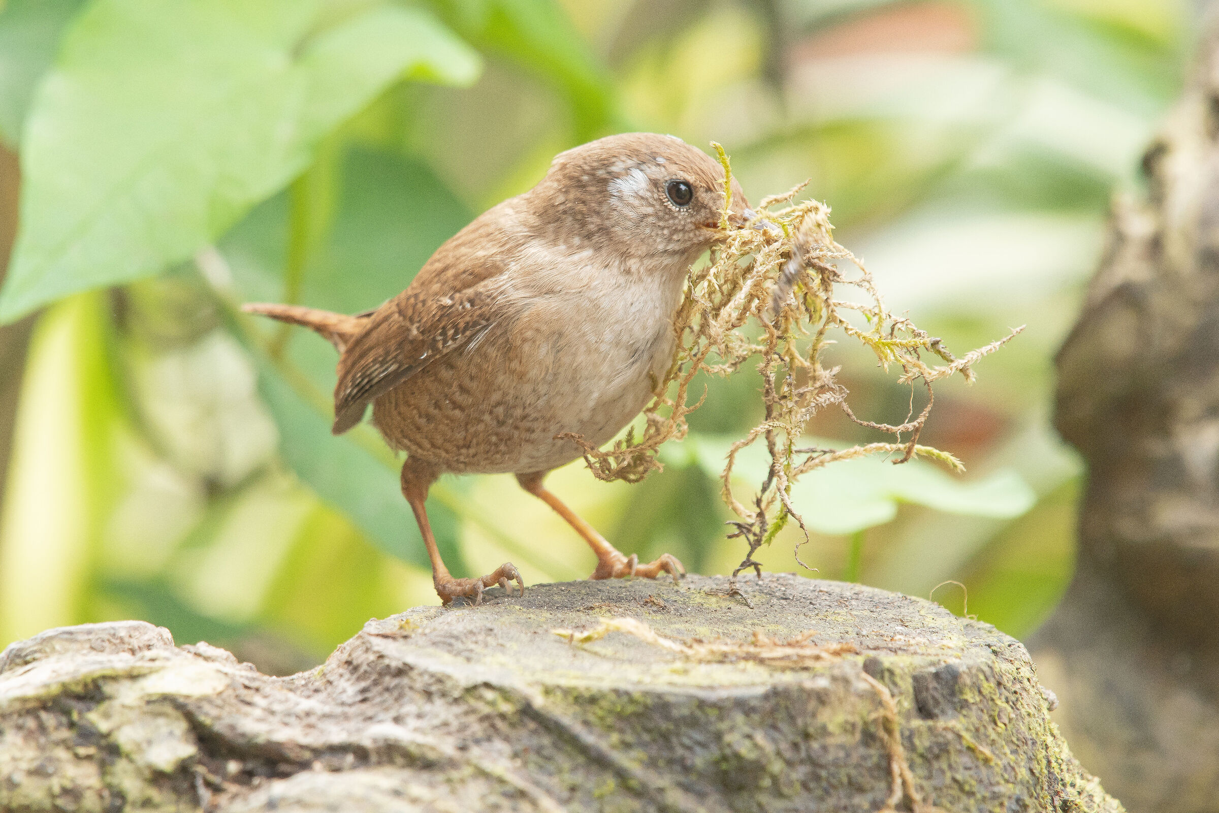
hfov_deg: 2.7
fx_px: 25394
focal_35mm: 750
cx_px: 610
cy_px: 406
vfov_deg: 1.8
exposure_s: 1/125
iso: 560
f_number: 8
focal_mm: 500
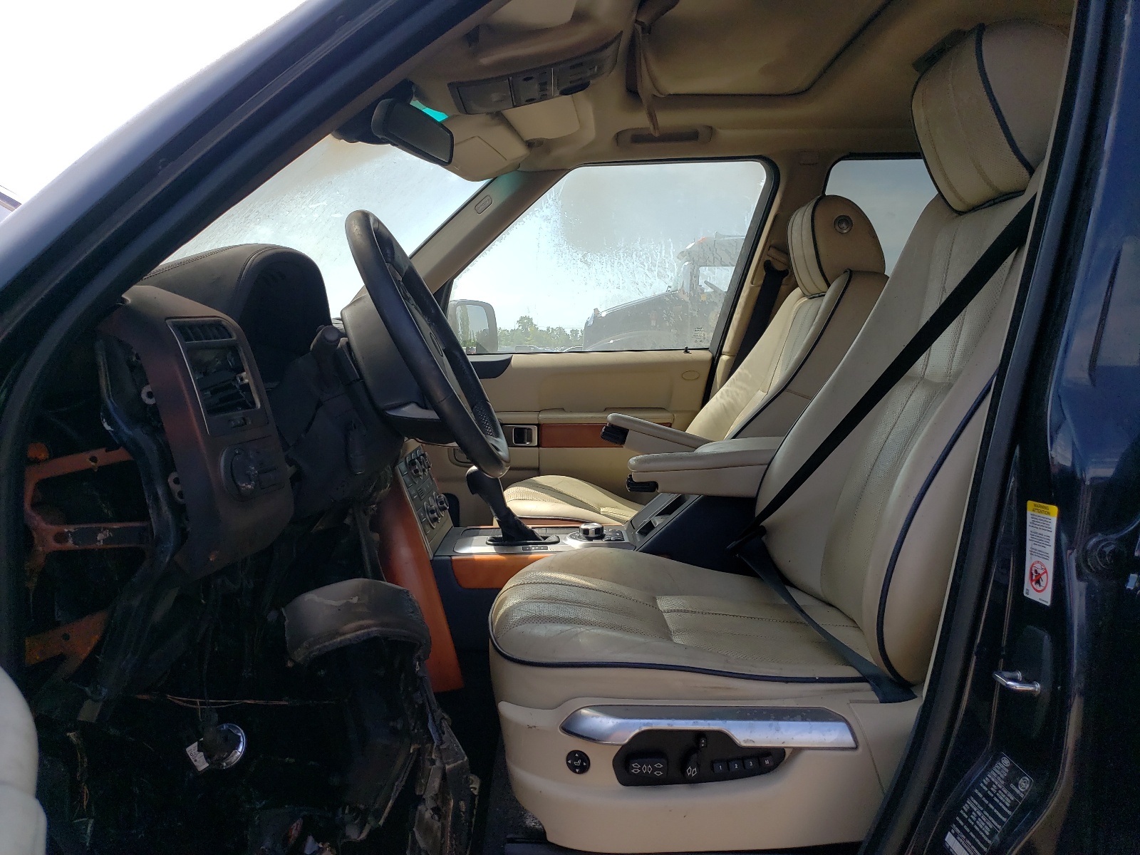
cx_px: 570
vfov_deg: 53.1
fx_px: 856
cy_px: 428
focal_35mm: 26
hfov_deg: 67.3
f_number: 1.5
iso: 50
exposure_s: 1/1667
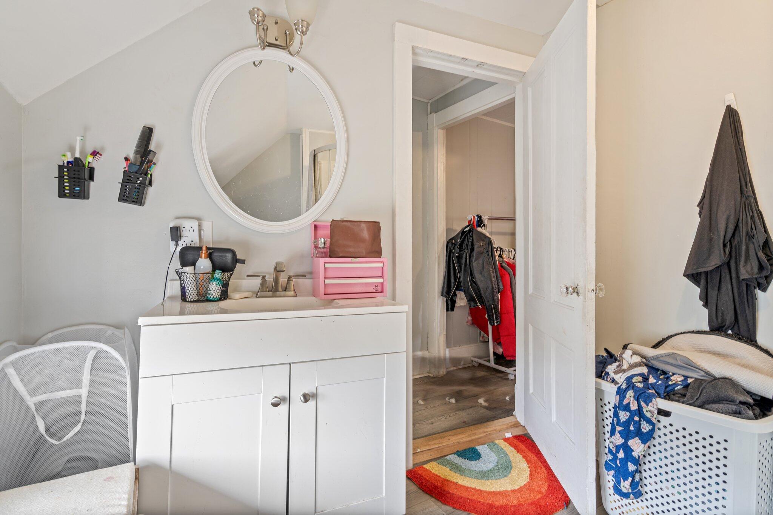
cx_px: 386
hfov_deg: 96.7
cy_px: 258
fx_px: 344
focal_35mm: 16
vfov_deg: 73.7
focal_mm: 16
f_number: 9
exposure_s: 1.6
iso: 125
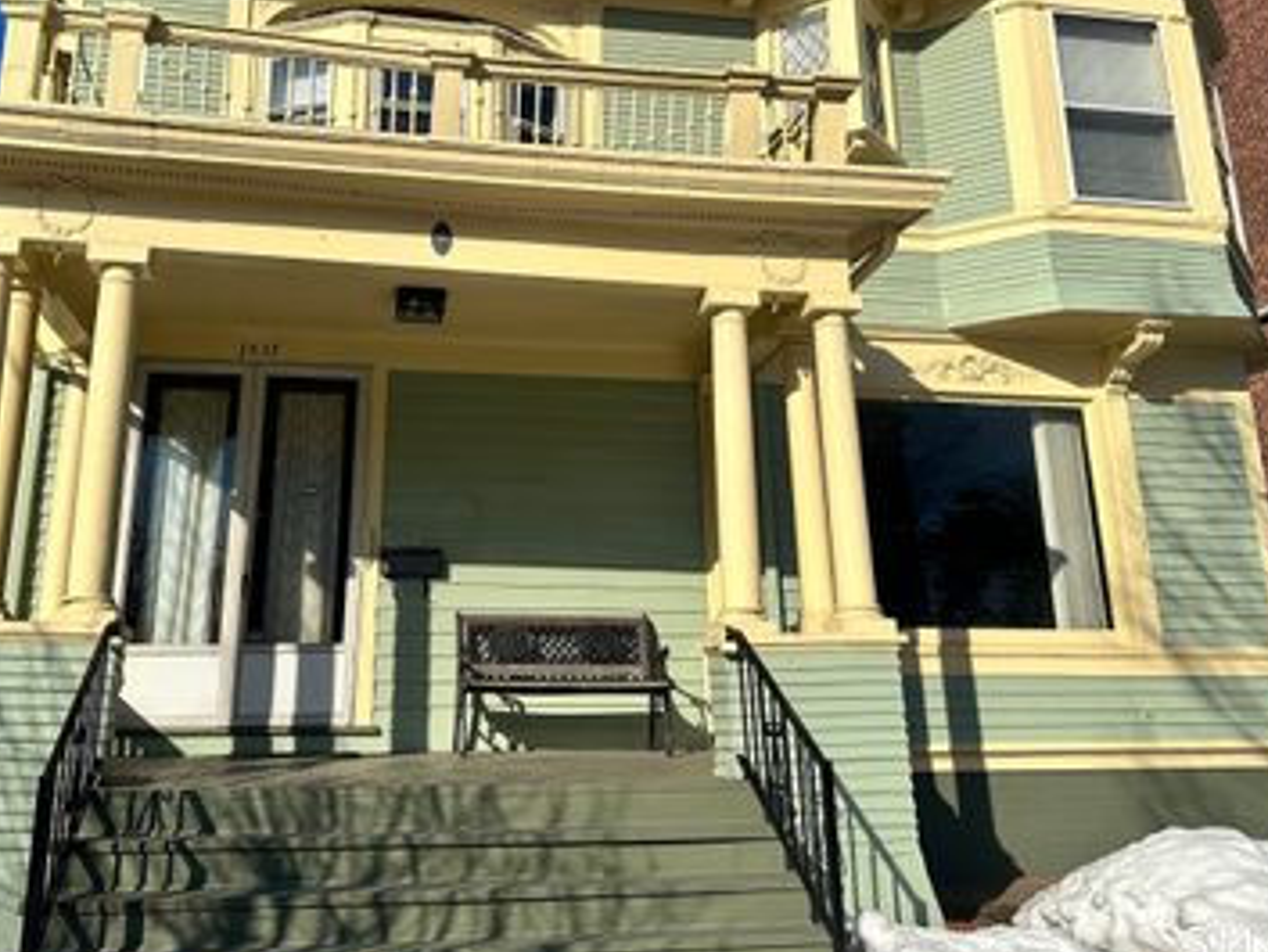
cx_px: 553
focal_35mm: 34
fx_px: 1246
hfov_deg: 53.8
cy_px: 300
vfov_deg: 41.2
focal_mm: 6.86
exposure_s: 1/9709
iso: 80
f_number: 1.78
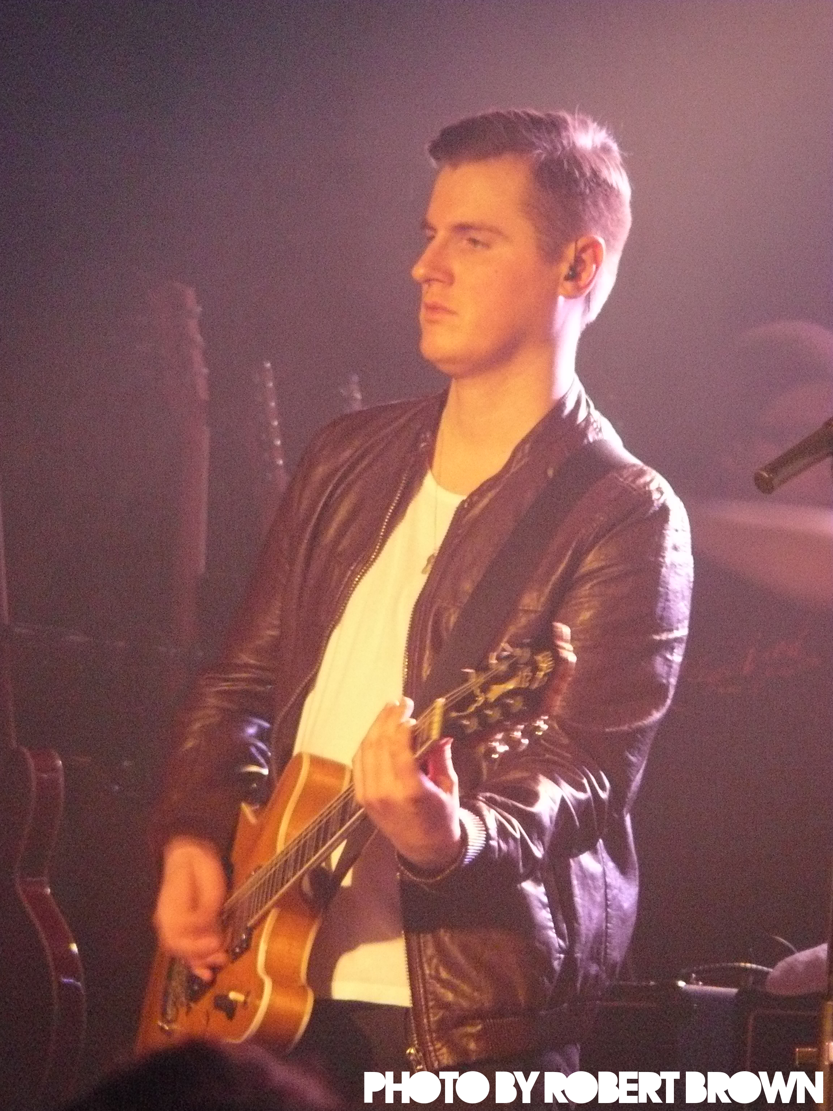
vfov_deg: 5.0
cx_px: 416
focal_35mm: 400
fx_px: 12834
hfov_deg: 3.7
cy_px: 556
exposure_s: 1/25
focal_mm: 66.7
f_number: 3.3
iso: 800
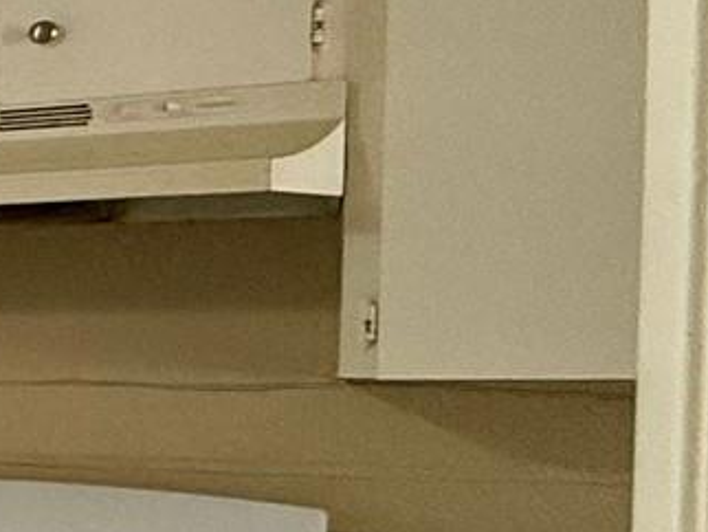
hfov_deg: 11.4
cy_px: 433
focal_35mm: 89
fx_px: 1822
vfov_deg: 16.5
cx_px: -1440
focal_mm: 2.22
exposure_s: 1/99
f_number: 2.2
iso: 125
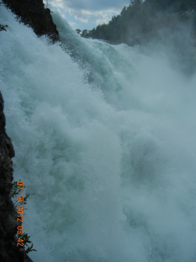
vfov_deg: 60.0
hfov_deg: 46.8
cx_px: 98
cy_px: 131
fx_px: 226
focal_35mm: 30
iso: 160
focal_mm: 5.4
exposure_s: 1/956
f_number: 7
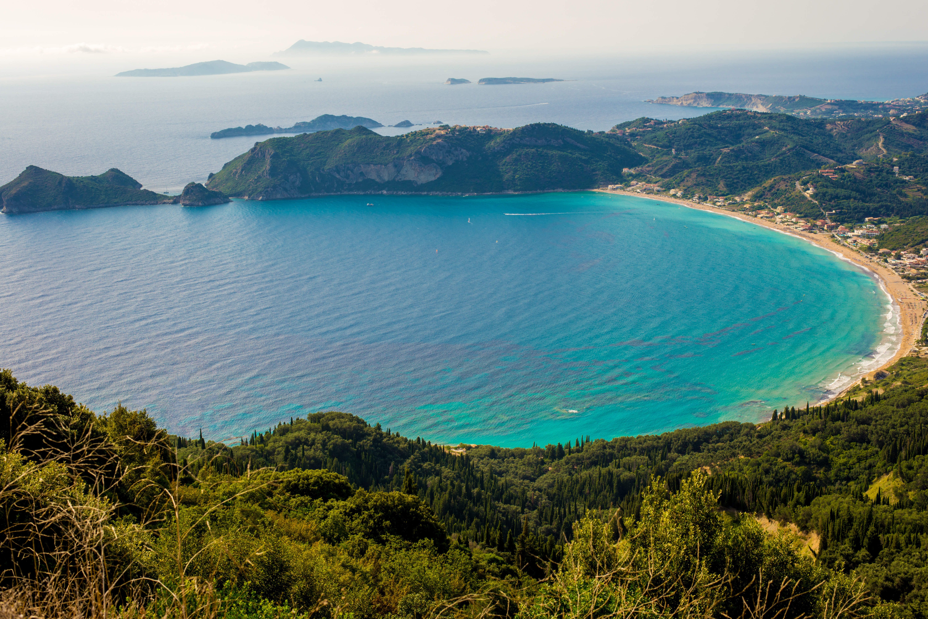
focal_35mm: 50
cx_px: 464
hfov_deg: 39.6
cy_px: 310
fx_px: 1289
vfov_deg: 27.0
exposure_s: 1/250
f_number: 8
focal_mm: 50
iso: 100
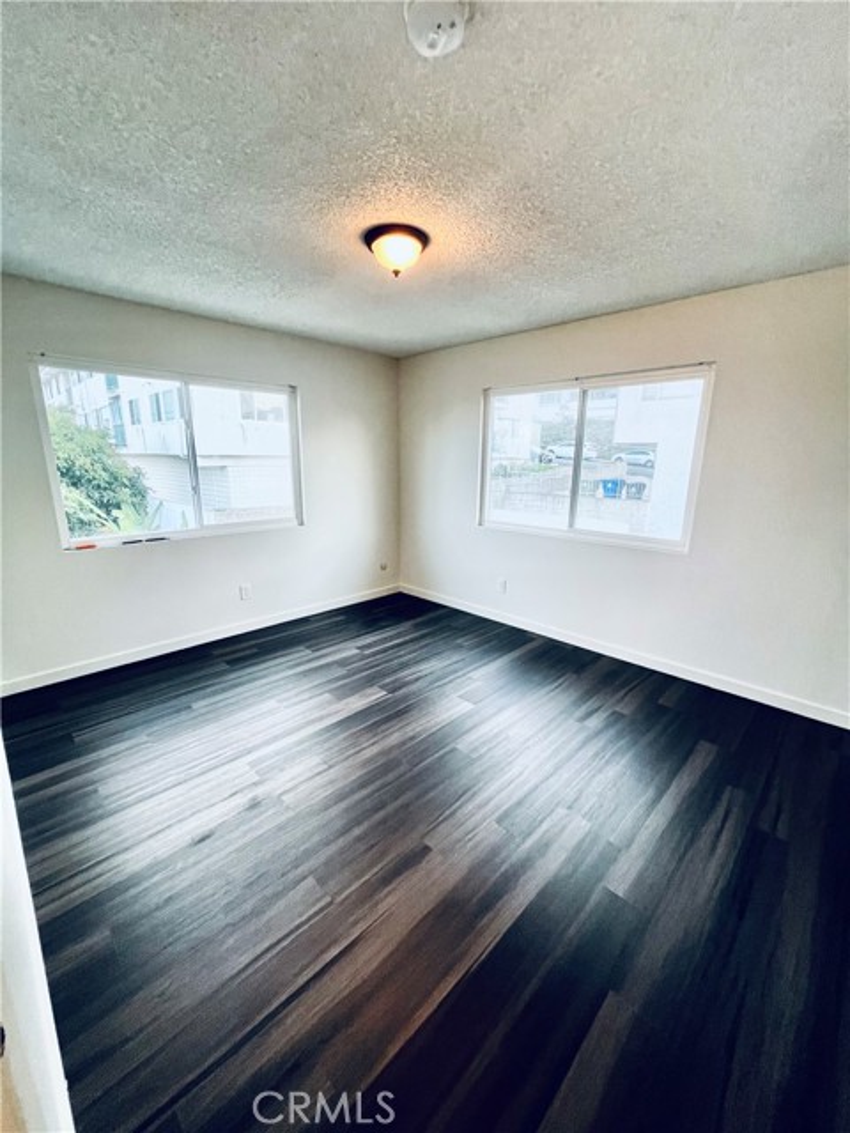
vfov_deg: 106.2
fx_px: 426
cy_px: 566
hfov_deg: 89.9
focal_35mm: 13
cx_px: 425
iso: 125
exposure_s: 1/60
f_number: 1.8
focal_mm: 1.57
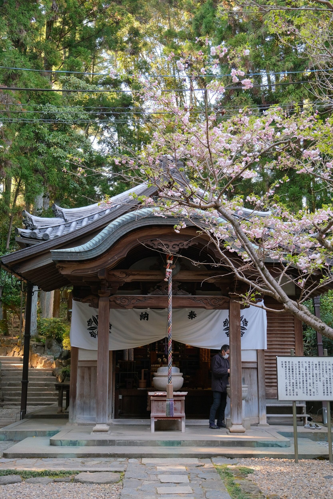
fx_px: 610
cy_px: 250
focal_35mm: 44
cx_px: 166
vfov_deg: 44.5
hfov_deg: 30.5
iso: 800
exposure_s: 1/100
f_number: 4
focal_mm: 29.2
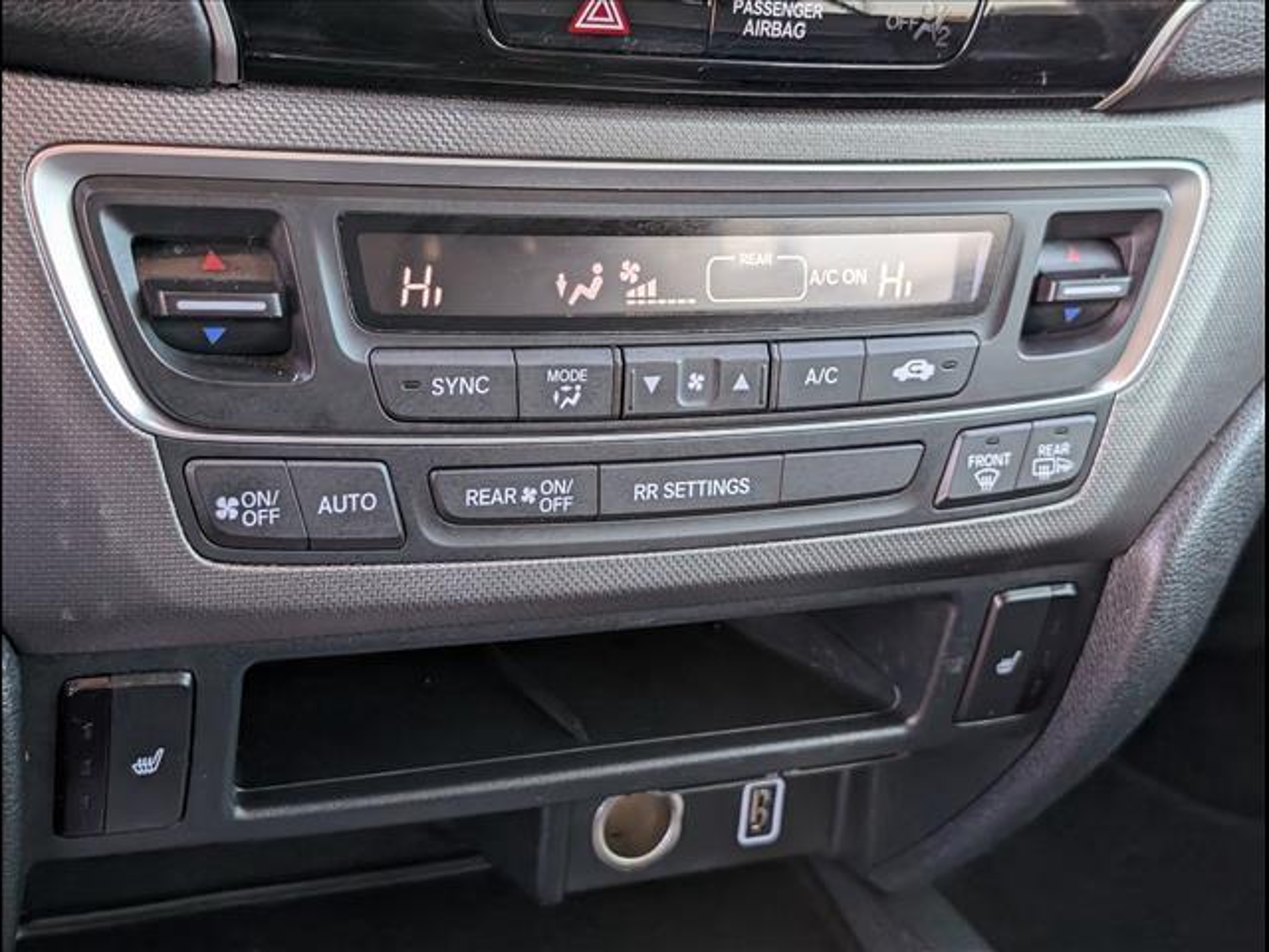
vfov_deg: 29.7
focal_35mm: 49
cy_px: 476
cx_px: 634
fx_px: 1796
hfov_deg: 38.9
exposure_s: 1/185
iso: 312
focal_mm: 6.9
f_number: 1.68
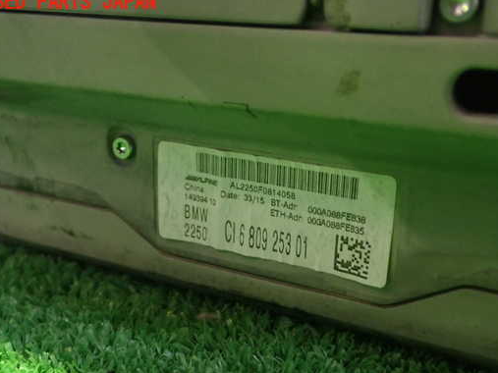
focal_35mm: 45
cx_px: 272
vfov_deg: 32.1
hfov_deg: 42.0
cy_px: 211
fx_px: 647
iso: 800
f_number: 2.7
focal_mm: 6.83
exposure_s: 1/10
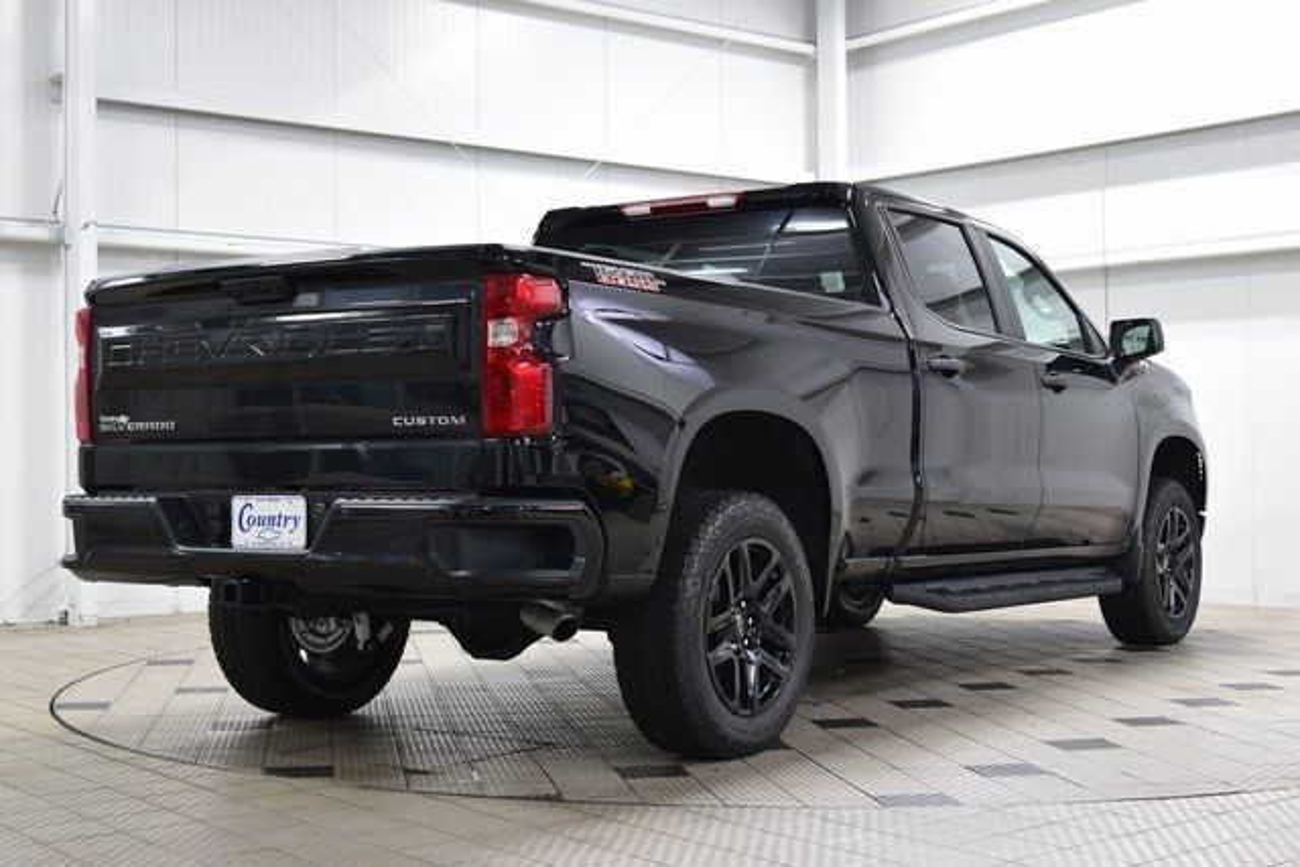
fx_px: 1842
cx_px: 650
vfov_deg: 26.5
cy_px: 434
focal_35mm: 51
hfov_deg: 38.9
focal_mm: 34
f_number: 4.5
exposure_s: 1/60
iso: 1600
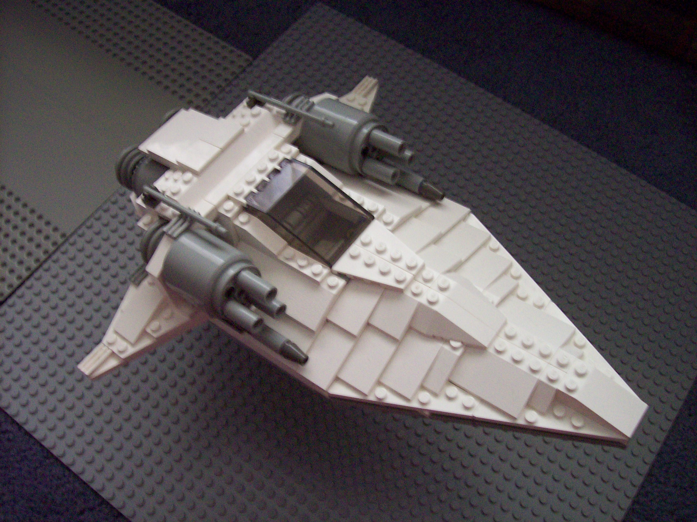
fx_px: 725
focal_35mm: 36
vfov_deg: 39.6
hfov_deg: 51.4
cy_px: 261
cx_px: 348
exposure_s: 1/17.2
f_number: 2.7
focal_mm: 6
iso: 160
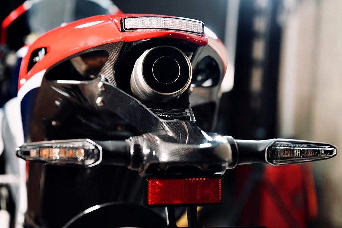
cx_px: 171
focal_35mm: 70
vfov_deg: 19.5
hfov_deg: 28.8
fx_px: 665
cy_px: 114
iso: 800
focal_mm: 70
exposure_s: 1/20
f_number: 3.5
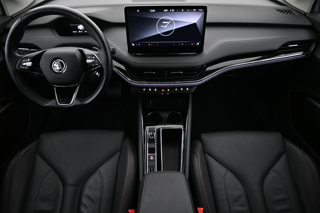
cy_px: 106
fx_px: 213
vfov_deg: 53.1
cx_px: 160
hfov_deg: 73.7
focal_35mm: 24
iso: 1600
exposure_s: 1/20
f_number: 3.5
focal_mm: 16
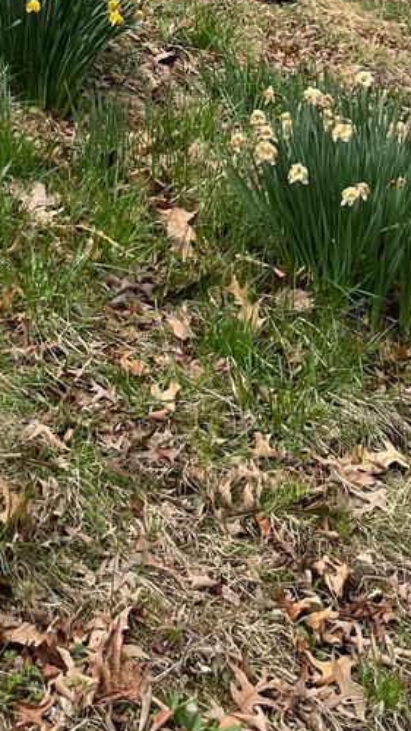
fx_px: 1687
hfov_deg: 13.9
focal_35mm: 87
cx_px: 129
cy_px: -231
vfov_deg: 21.9
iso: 50
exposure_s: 1/3876
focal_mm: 5.1
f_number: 1.6
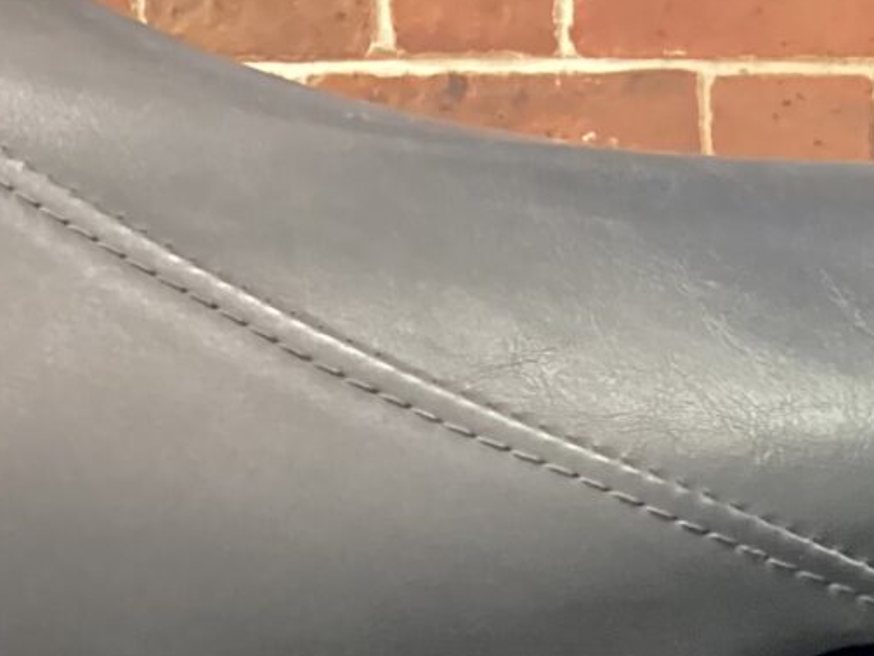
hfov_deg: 15.9
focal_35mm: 118
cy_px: 1015
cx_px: 1119
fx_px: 2979
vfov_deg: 11.9
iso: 800
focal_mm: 3.3
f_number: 2.4
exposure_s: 1/30
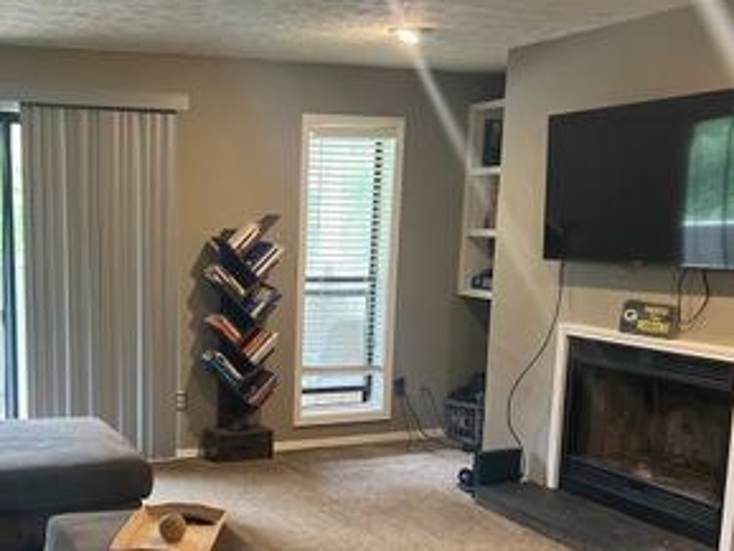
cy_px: 380
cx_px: 185
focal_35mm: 45
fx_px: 955
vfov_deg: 31.9
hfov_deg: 40.9
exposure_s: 1/60
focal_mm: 5.7
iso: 400
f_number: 1.5
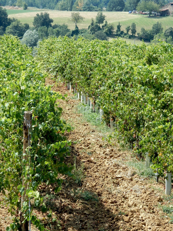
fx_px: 926
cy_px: 116
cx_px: 86
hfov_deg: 10.7
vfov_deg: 14.2
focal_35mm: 139
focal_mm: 24.7
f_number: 6
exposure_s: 1/320
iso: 125
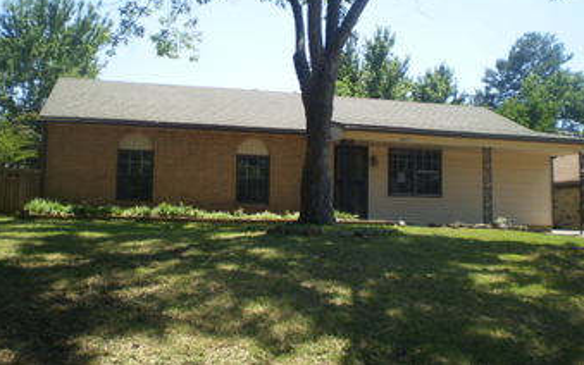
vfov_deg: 32.7
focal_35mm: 39
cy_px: 145
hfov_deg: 50.4
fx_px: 621
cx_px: 291
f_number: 3.1
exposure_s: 1/640
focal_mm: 6.3
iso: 64
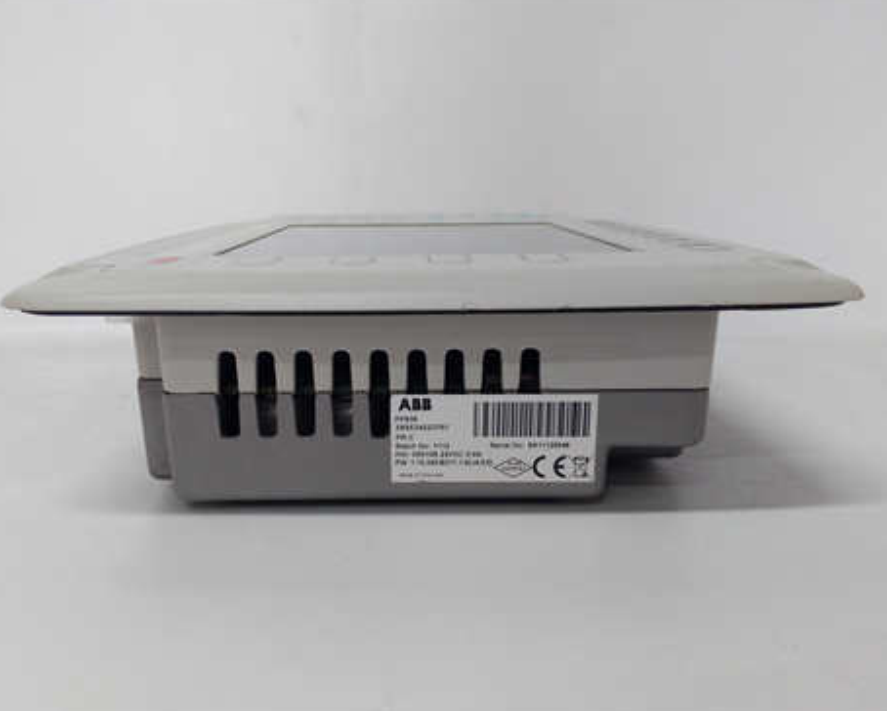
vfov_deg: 50.0
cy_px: 355
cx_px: 416
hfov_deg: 60.4
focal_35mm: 29
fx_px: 762
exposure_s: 1/33
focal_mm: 3.79
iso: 144
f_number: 2
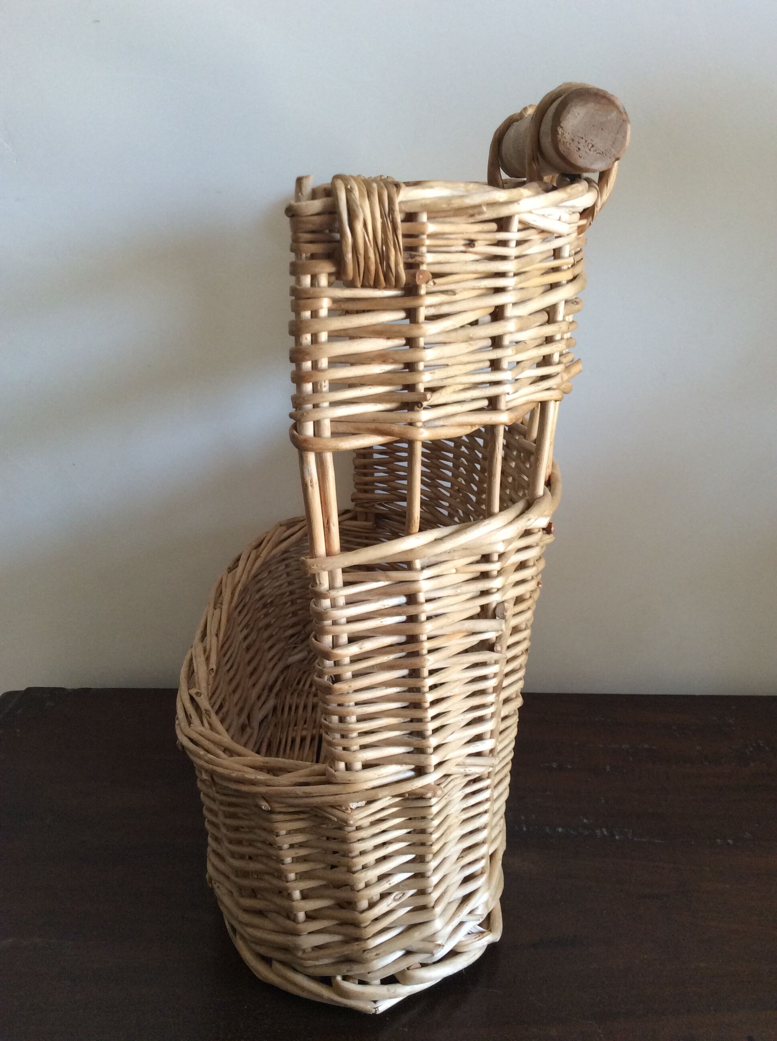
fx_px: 960
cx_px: 388
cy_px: 520
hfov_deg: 44.1
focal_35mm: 32
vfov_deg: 56.9
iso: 80
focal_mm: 3.3
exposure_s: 1/25
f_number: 2.4
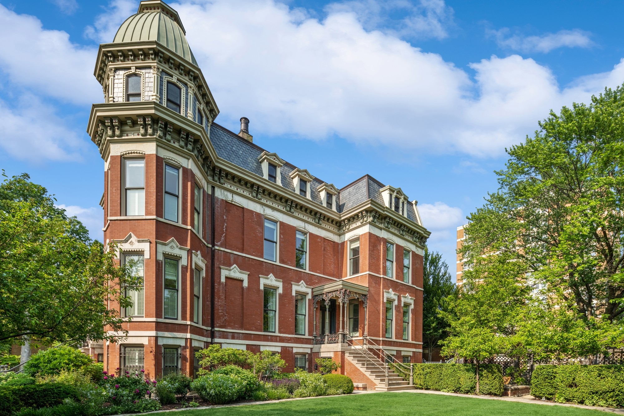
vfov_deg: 70.4
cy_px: 208
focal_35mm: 17
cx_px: 312
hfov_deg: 93.3
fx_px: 295
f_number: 8
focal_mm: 17
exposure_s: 1/500
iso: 320
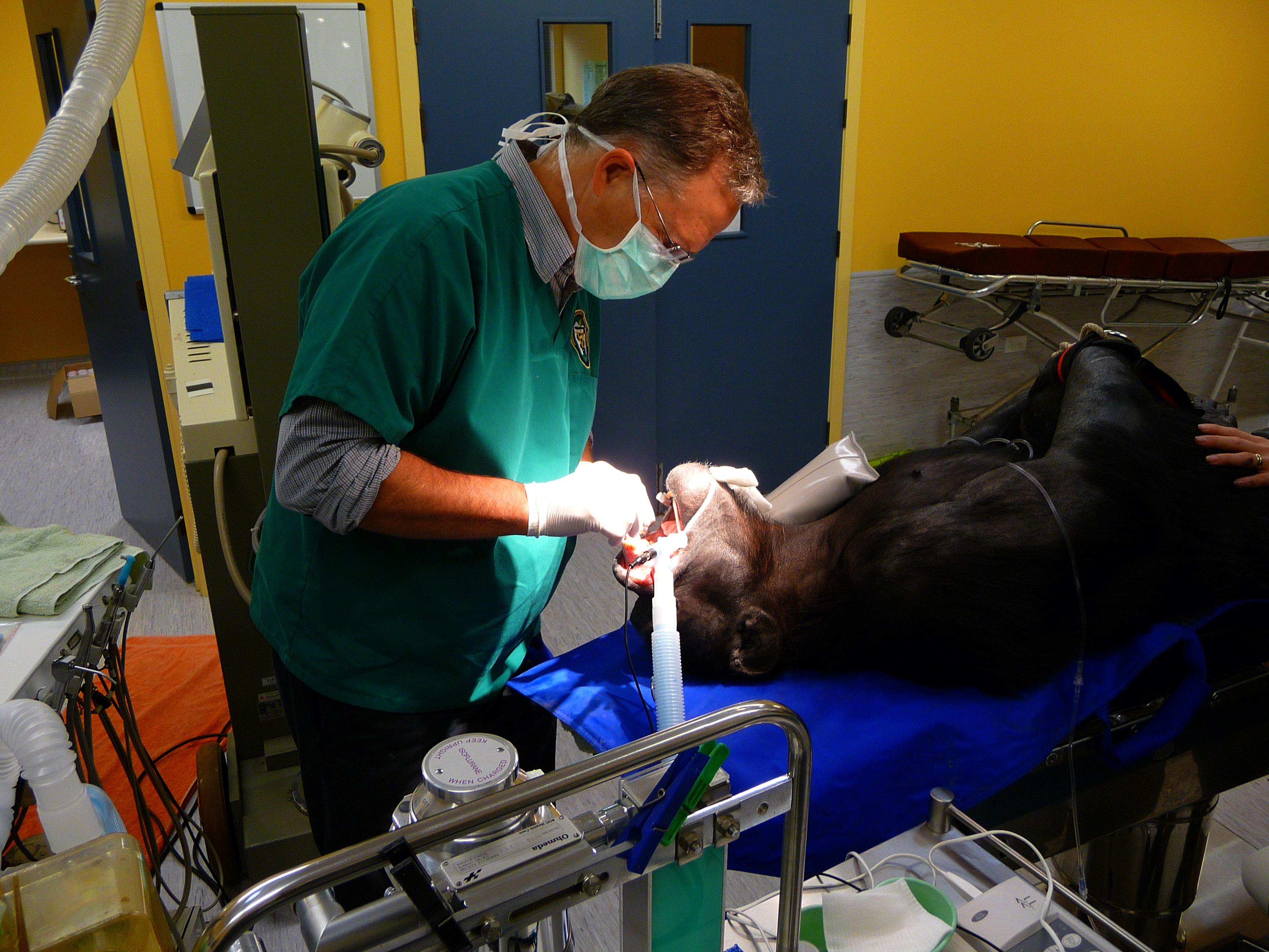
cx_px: 634
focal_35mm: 28
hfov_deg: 63.4
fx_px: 1026
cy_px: 476
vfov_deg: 49.7
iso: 125
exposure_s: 1/30
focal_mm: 4.7
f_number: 3.3
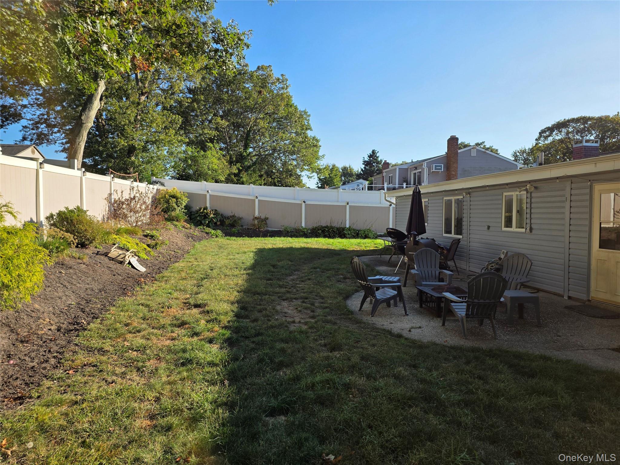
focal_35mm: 23
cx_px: 310
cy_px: 232
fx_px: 412
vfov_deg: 58.9
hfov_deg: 73.9
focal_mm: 6.3
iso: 80
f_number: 1.7
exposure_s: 1/4057
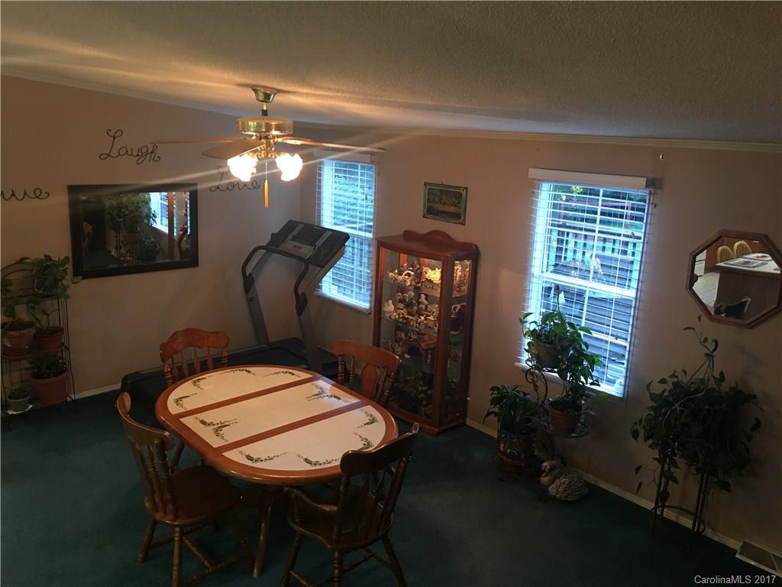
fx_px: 655
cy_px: 294
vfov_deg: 48.2
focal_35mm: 29
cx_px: 391
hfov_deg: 61.7
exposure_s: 1/15
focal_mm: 4.15
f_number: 2.2
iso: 64
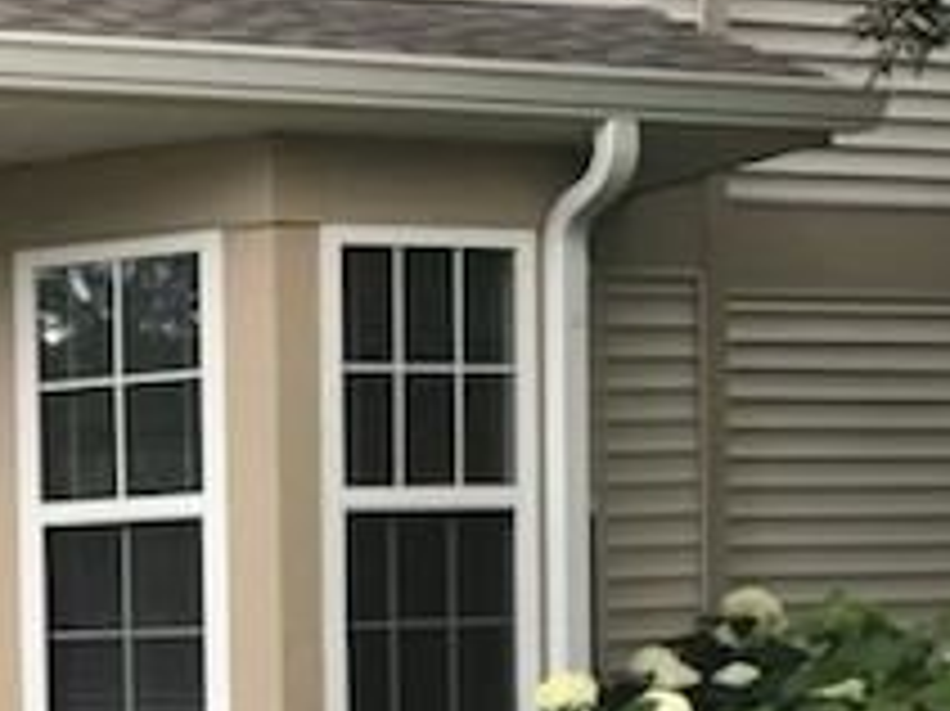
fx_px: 2331
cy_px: 792
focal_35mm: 85
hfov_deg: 20.9
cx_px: -293
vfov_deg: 16.8
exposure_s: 1/277
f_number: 1.8
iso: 20
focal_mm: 3.99
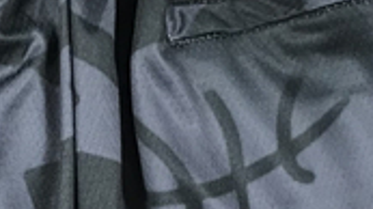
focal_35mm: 141
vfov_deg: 8.3
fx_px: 1393
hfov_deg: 15.2
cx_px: 103
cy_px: 347
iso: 32
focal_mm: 3.99
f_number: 1.8
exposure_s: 1/33
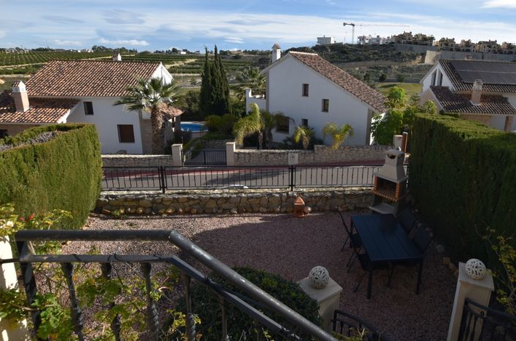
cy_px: 135
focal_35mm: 20
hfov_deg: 82.5
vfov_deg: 61.1
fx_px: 286
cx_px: 322
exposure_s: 1/250
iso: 100
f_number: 8
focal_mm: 10
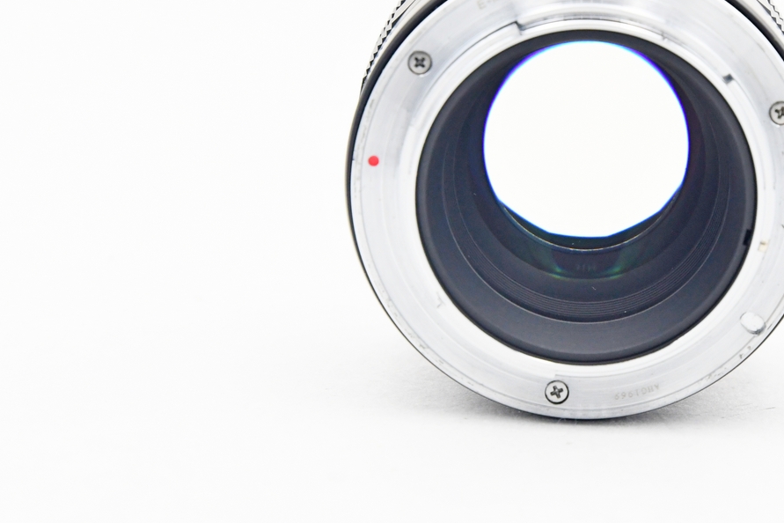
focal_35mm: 202
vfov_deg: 6.8
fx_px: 4399
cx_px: 586
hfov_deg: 10.2
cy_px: 168
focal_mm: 80
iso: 1250
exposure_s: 1/125
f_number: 8
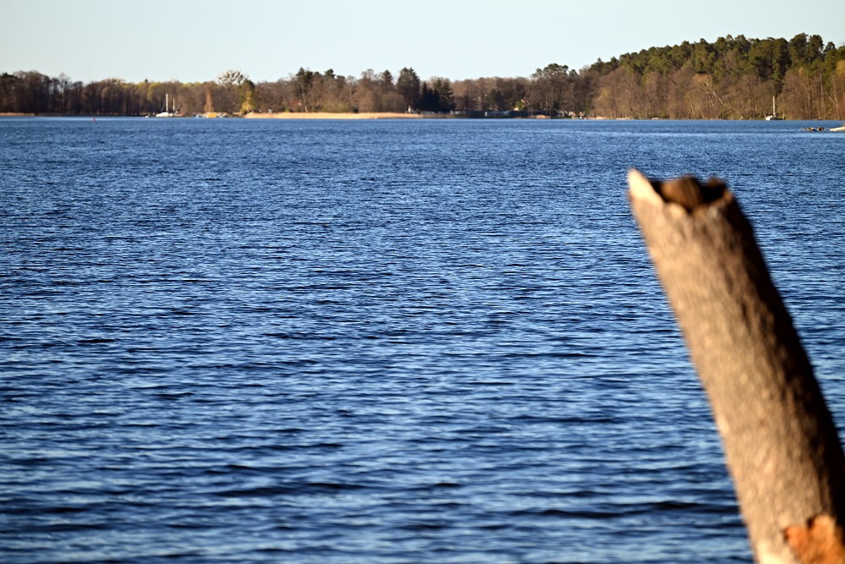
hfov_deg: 11.4
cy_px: 282
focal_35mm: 180
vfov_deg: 7.6
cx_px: 422
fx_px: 4225
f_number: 5
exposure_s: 1/1000
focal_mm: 180
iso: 320
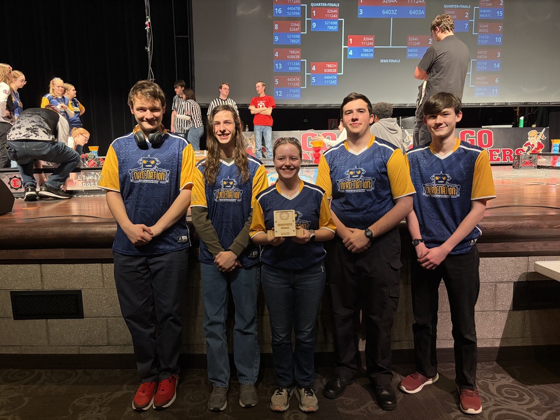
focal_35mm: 26
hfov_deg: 67.3
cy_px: 210
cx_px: 280
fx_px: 421
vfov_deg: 53.1
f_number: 1.6
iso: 320
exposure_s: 1/60
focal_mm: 5.96
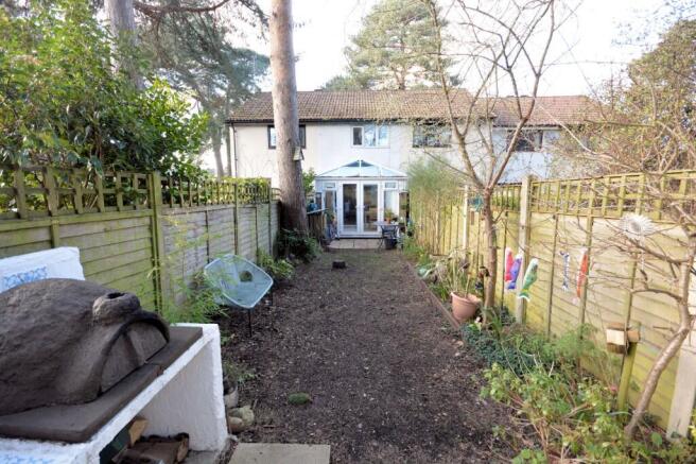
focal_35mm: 15
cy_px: 232
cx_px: 348
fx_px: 290
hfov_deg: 100.4
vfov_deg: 77.3
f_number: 8
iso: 400
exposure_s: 1/40
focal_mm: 10
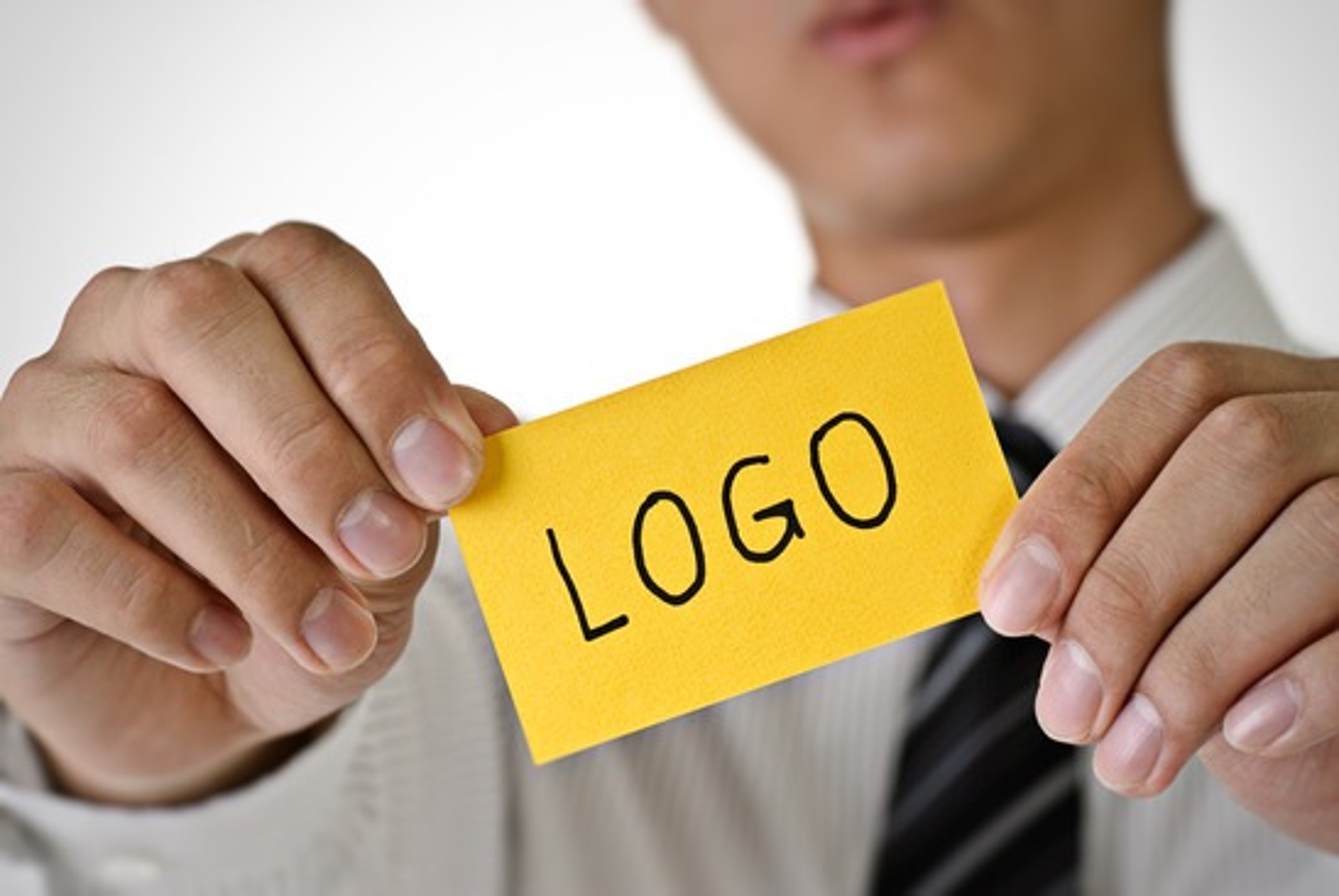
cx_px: 670
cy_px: 448
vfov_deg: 10.2
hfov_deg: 15.2
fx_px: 5027
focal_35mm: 135
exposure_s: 1/160
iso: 100
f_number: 9
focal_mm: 90
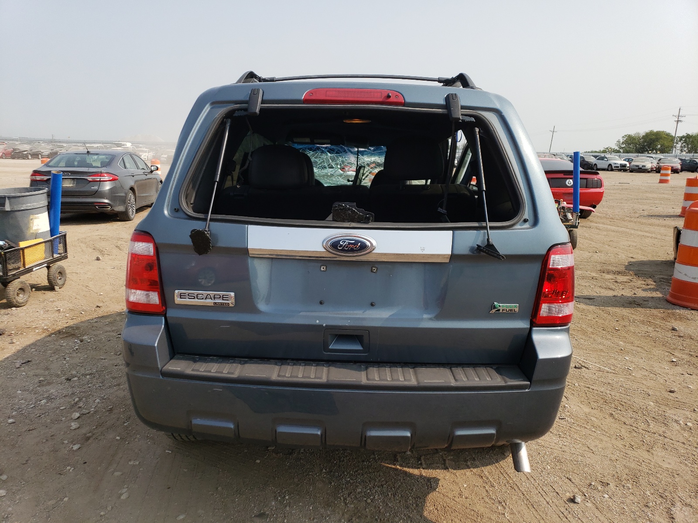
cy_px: 262
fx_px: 524
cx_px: 349
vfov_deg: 53.1
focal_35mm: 26
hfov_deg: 67.3
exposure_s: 1/2500
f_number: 1.5
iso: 50
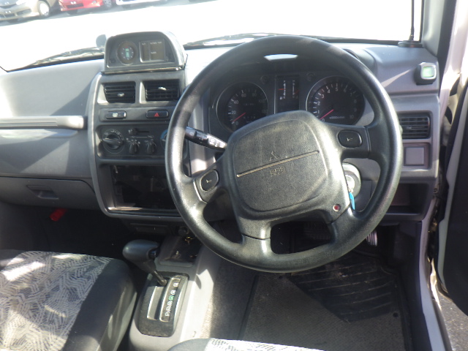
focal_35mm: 28
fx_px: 379
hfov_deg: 63.4
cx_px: 234
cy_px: 176
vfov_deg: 49.7
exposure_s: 1/100
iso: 125
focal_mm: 5
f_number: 3.5
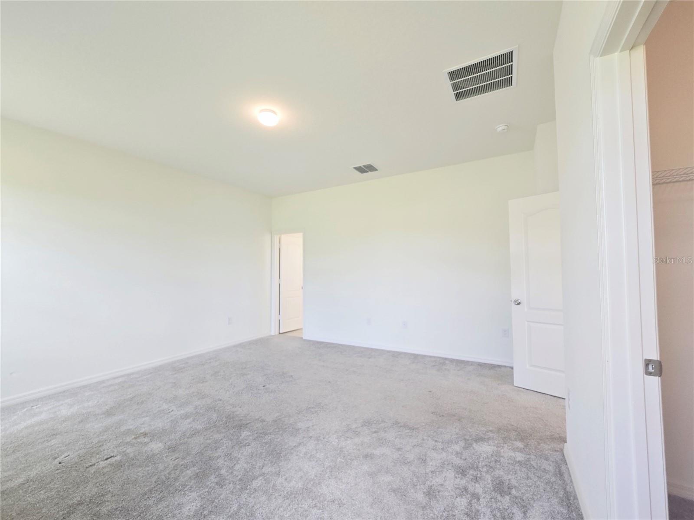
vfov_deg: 89.9
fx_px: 261
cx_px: 347
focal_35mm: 13
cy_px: 260
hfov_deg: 106.2
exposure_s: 1/60
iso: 80
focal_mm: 2.2
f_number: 2.2
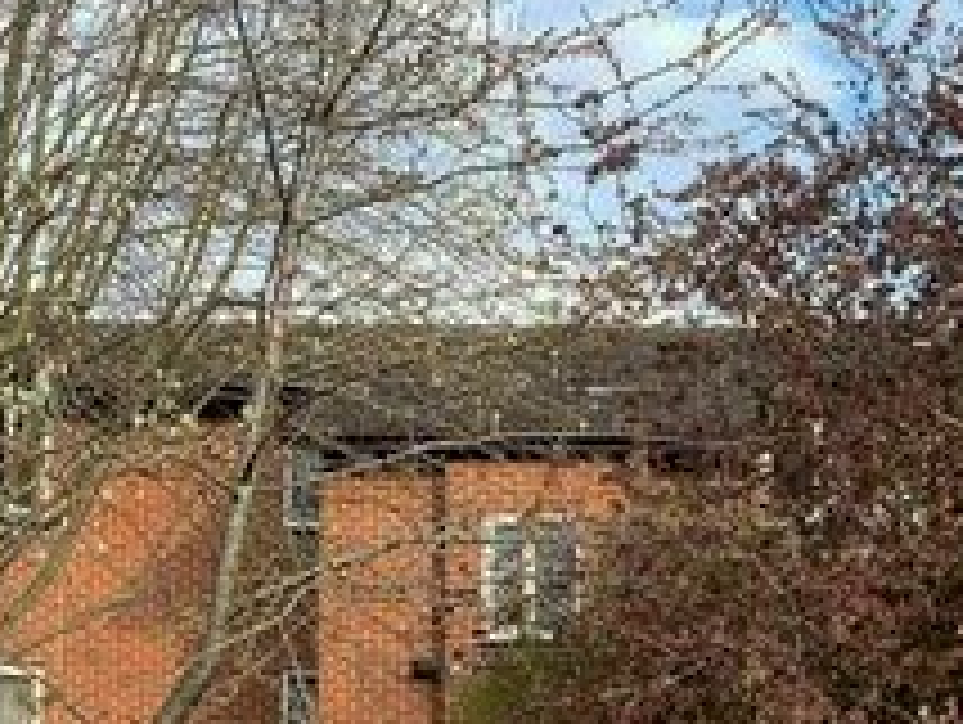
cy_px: 735
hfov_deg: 22.4
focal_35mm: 85
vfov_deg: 17.0
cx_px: 873
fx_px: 2367
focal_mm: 4.25
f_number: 1.8
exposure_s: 1/934
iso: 32
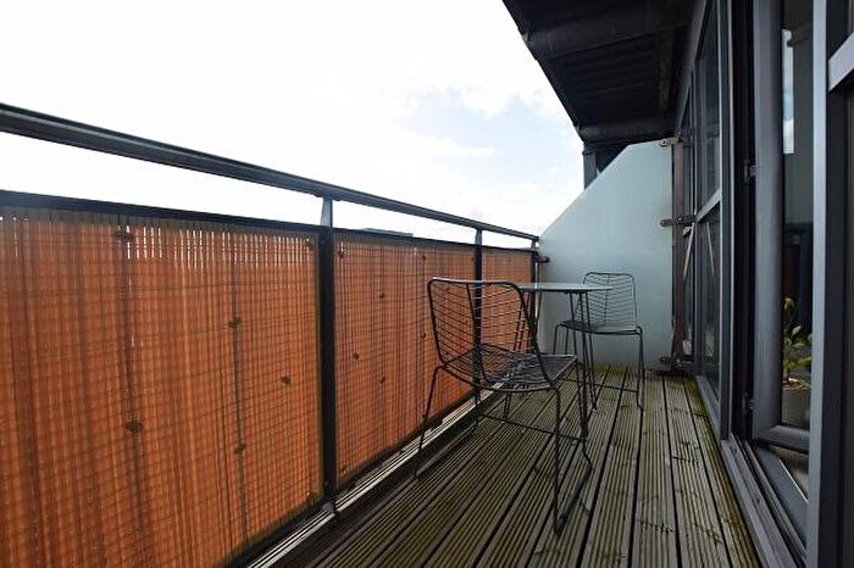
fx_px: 356
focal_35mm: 15
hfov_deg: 100.4
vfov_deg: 77.3
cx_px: 427
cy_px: 284
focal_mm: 10
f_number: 6.3
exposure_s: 1/160
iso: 100
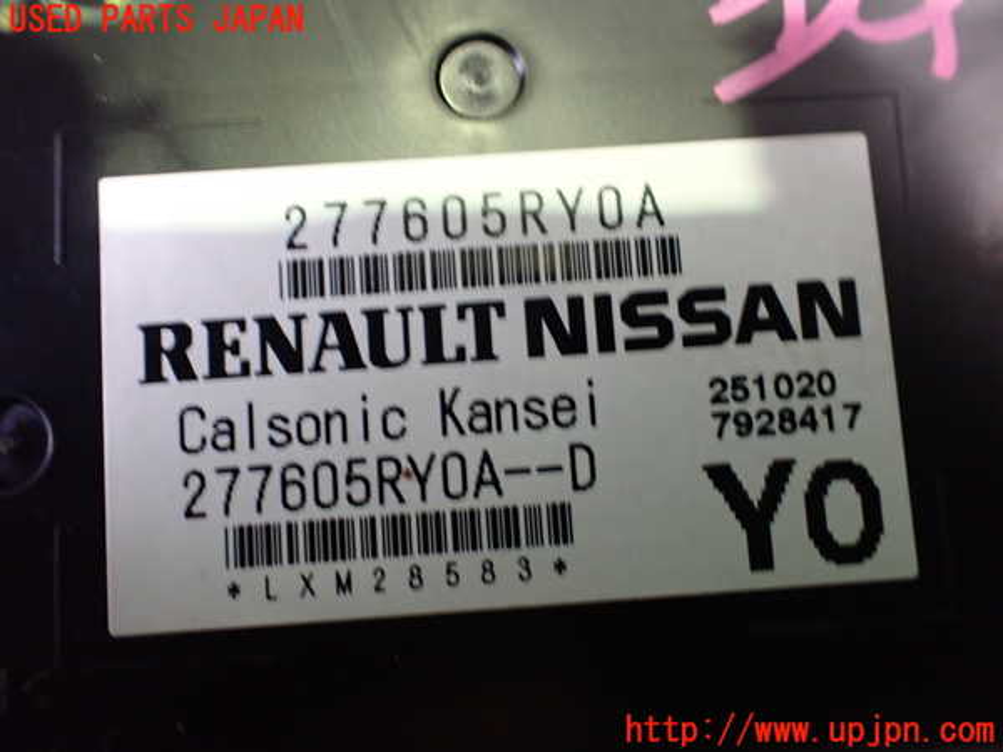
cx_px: 502
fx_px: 869
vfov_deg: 46.8
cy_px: 376
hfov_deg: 60.0
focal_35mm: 30
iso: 1000
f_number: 2.3
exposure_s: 1/30
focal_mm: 5.4
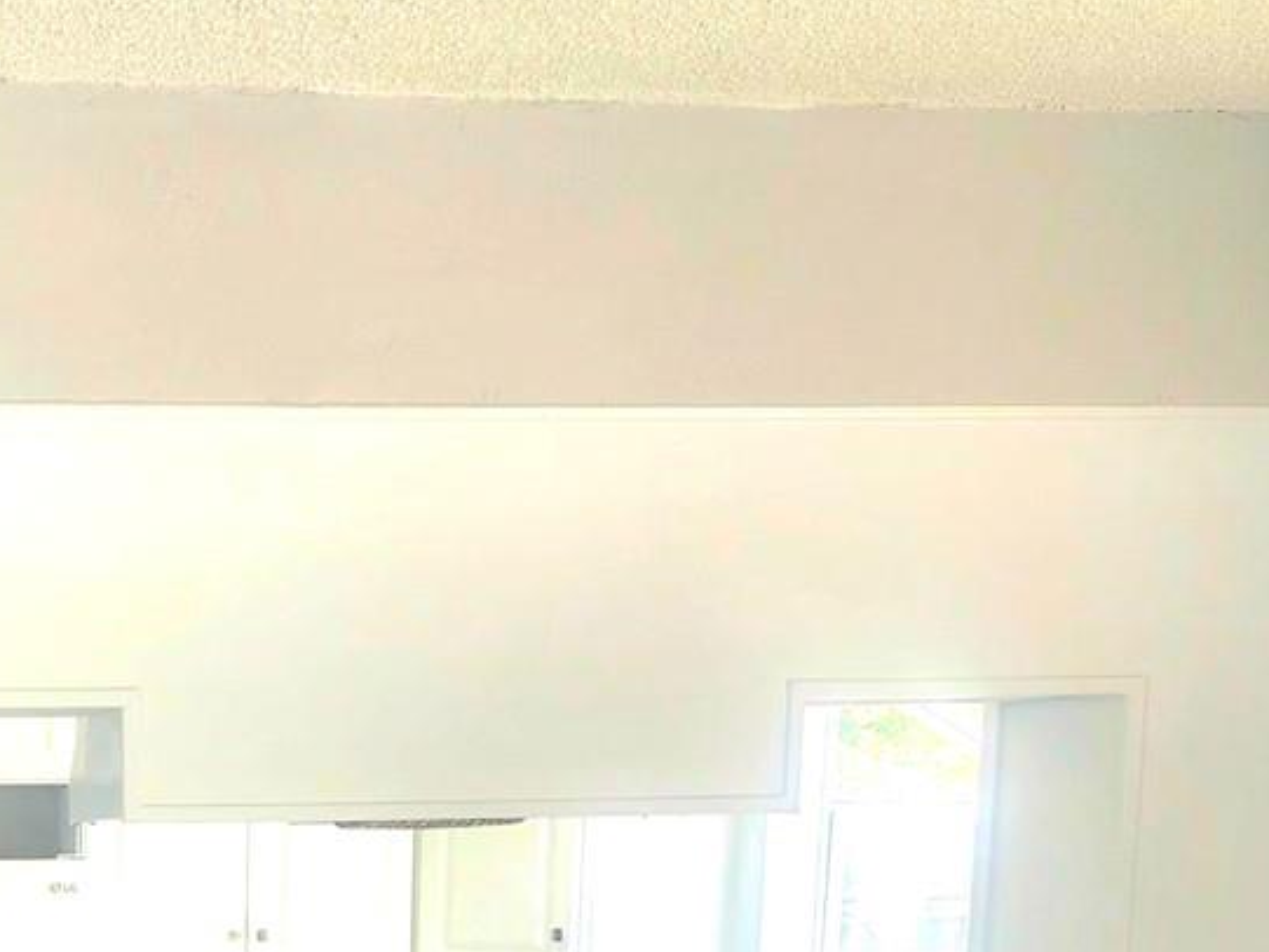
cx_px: -59
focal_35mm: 68
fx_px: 2493
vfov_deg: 19.7
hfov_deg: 26.7
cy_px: 1276
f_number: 1.8
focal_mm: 5.54
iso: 125
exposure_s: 1/182
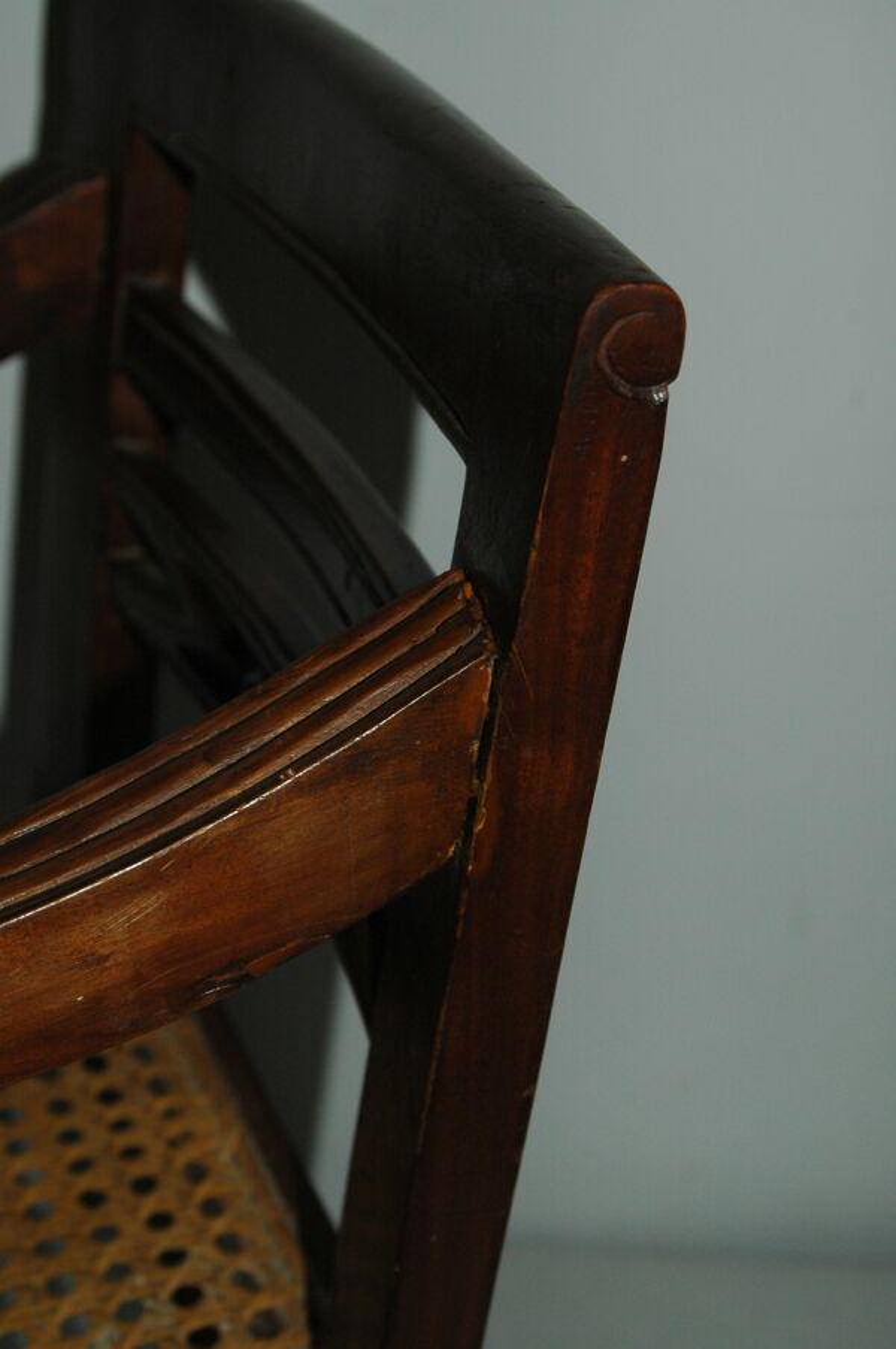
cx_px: 448
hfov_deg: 18.9
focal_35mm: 72
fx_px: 2694
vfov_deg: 28.1
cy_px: 674
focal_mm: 48
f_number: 7.1
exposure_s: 1/125
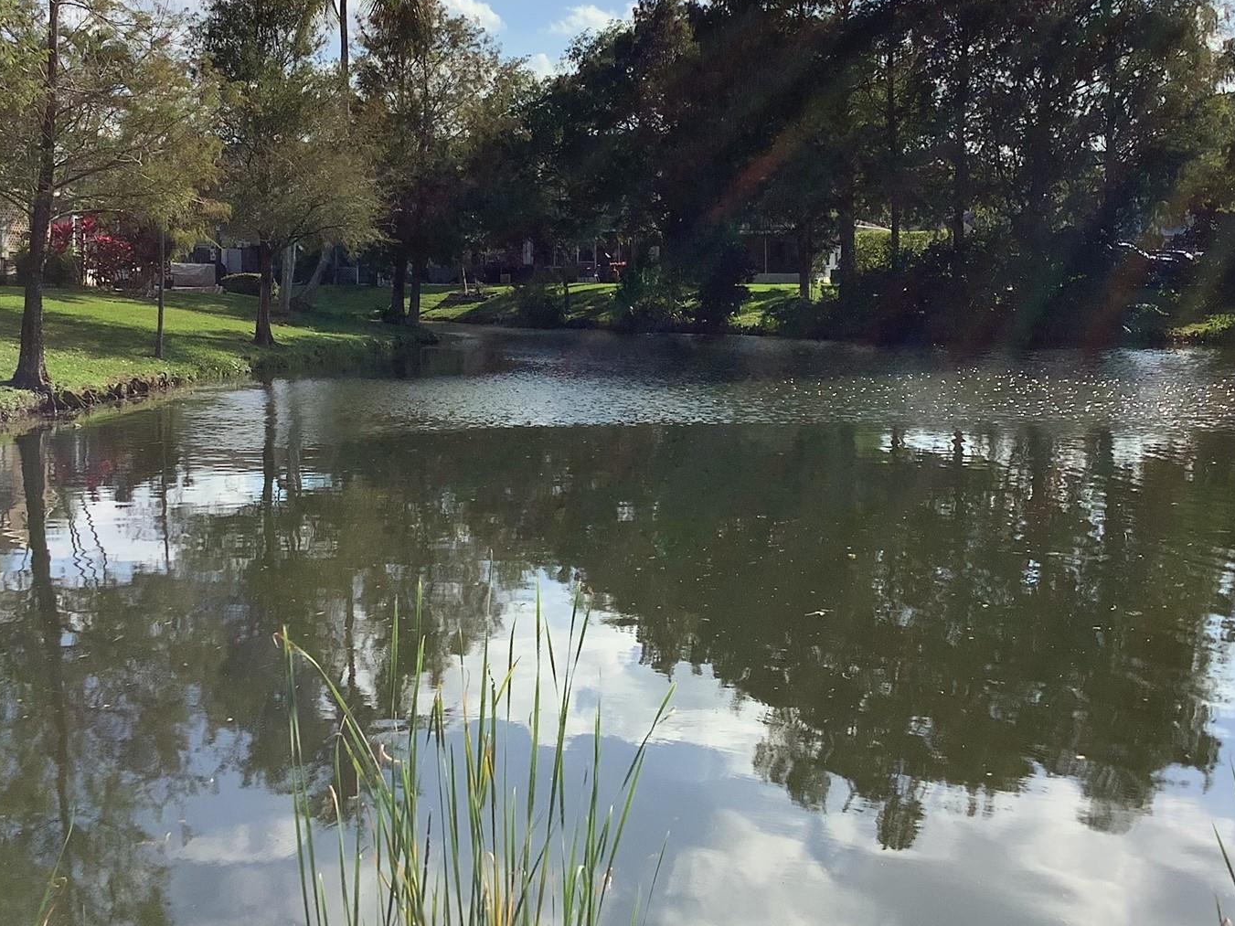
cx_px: 610
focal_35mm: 47
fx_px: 1677
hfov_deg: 40.4
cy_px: 312
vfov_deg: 30.7
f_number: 2.4
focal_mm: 3.3
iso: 25
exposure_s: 1/1335
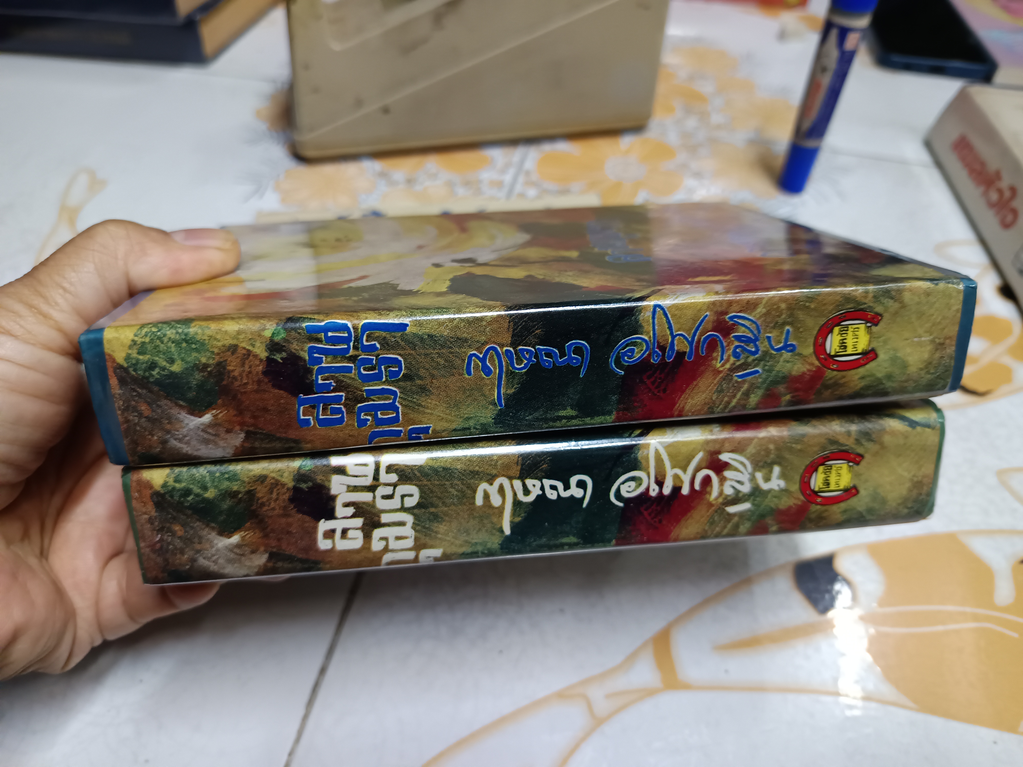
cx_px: 512
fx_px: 709
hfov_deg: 71.6
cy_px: 384
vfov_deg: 56.8
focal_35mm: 24
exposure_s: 1/25
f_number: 1.7
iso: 1093
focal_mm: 5.31
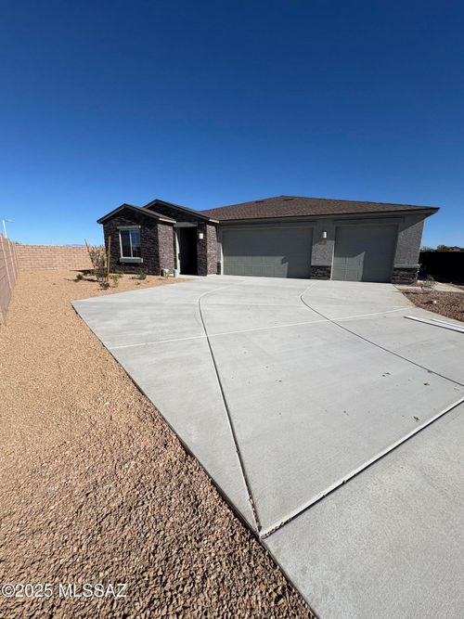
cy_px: 310
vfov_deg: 102.1
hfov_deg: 85.7
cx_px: 232
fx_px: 250
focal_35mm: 14
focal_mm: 2.22
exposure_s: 1/4132
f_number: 2.2
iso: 50
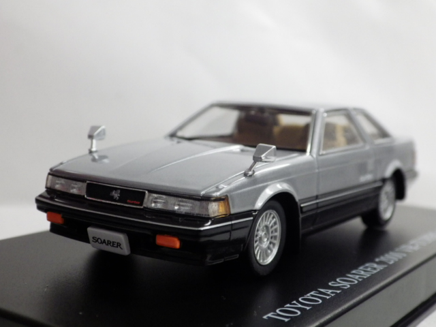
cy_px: 164
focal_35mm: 59
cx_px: 218
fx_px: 743
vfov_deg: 24.8
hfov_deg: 32.7
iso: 640
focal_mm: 10.7
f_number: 4
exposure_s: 1/60
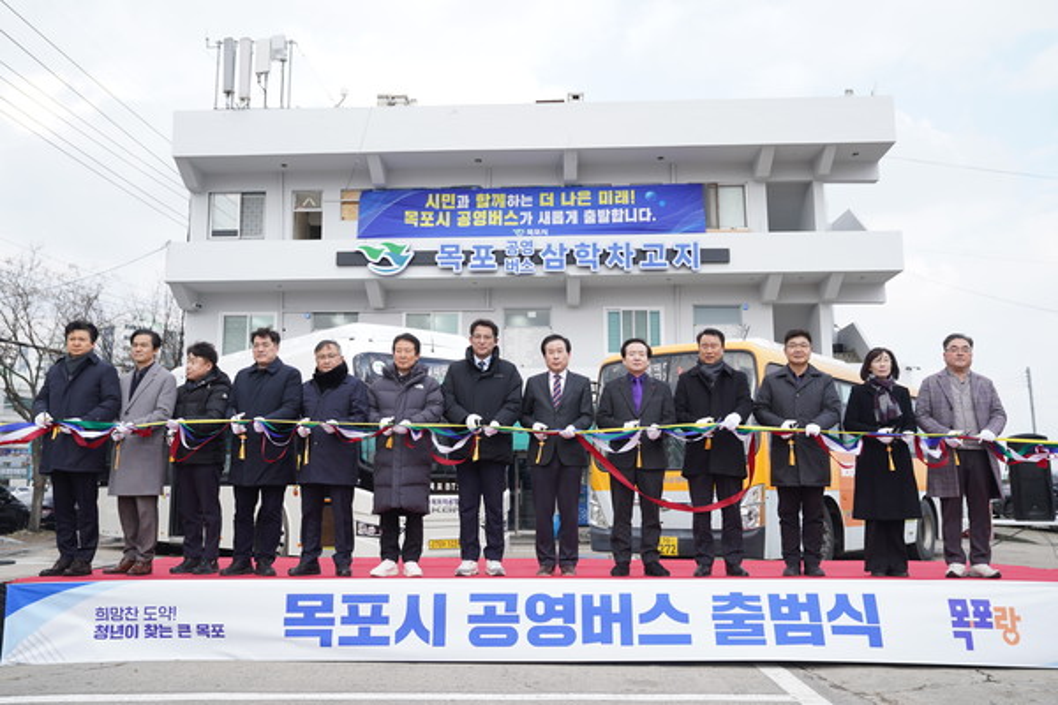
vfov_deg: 41.1
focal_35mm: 32
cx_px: 529
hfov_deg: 58.7
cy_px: 352
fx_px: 940
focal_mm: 32
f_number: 4
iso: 200
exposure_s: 1/500
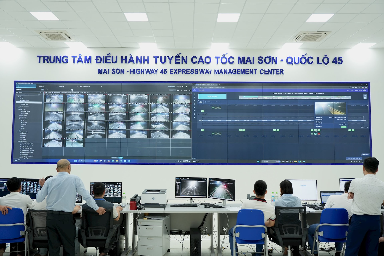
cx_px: 192
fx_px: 331
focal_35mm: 31
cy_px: 128
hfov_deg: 60.3
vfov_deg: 42.3
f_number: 3.5
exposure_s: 1/60
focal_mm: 31
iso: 320
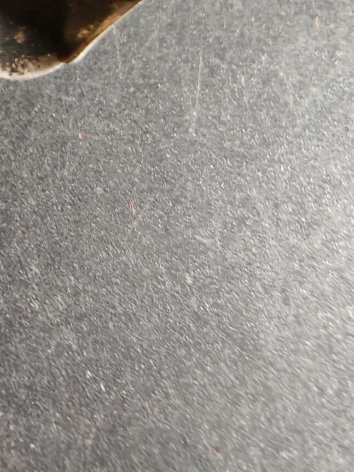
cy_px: 90
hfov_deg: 28.9
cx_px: 24
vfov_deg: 38.1
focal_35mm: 48
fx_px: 655
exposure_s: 1/29.6
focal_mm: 2.32
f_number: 2
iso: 1250
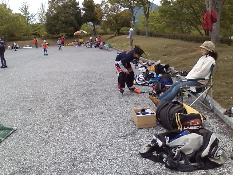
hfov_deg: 61.7
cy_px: 88
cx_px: 116
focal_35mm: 29
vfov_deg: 48.2
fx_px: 195
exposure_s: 1/526
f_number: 3.5
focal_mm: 3.73
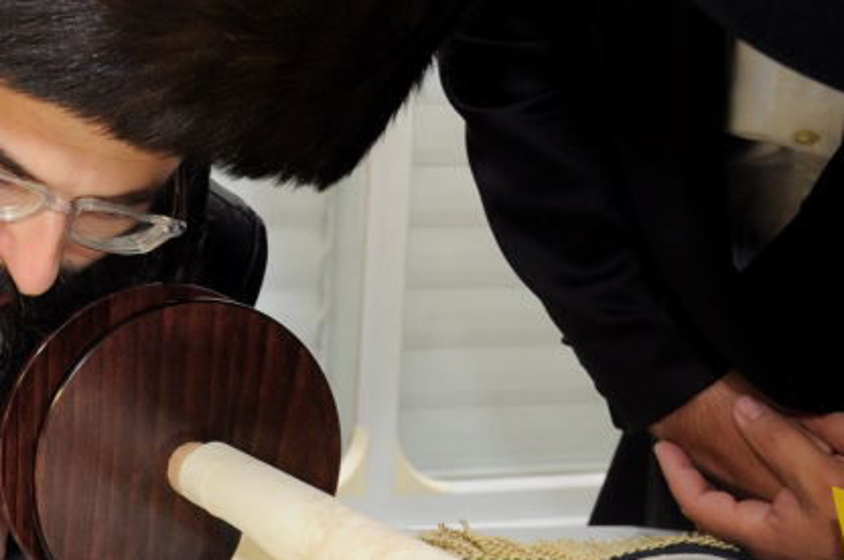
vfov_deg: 14.7
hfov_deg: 21.0
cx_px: -81
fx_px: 2159
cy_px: 138
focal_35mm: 92
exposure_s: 1/60
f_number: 5.6
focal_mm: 25
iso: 640
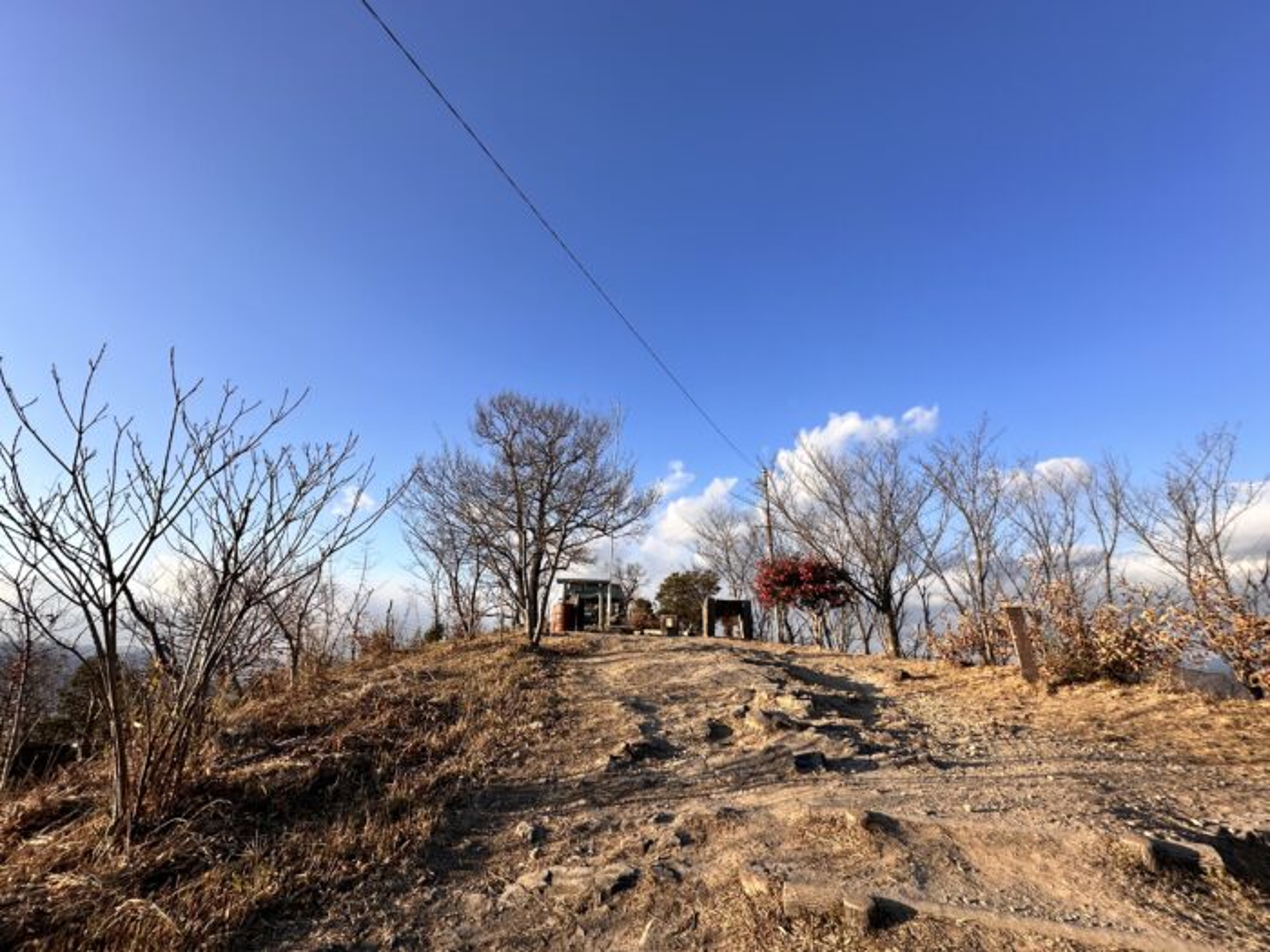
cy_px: 476
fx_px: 514
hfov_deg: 102.1
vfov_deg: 85.7
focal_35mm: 14
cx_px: 635
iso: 50
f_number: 2.2
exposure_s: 1/1114
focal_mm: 2.22
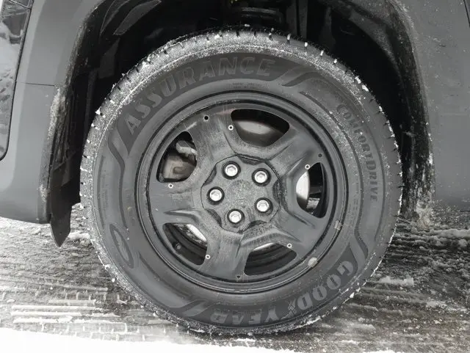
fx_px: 544
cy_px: 176
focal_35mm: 40
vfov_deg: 36.0
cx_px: 235
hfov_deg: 46.8
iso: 2000
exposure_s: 1/60
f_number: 10
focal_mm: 20
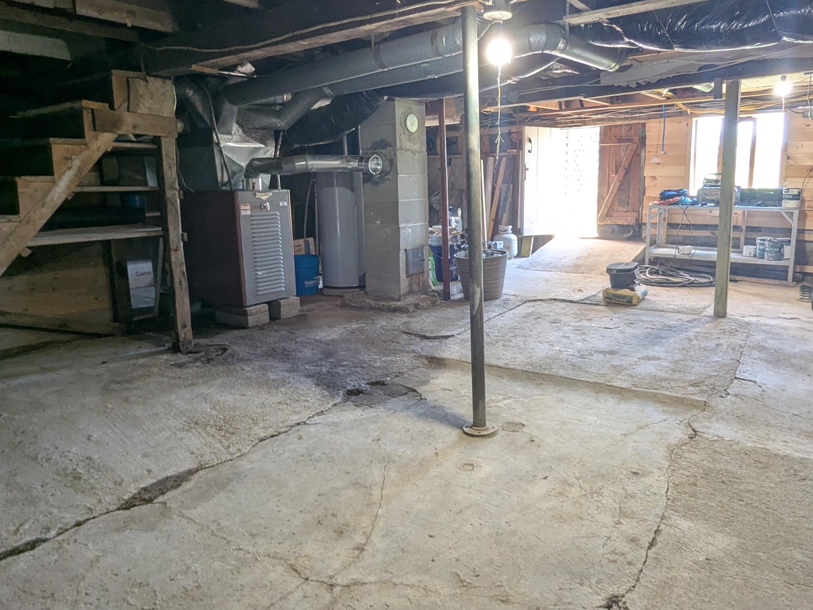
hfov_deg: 71.3
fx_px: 564
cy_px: 271
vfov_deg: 56.7
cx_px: 459
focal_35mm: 24
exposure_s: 1/40
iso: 158
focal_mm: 2.35
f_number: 2.2
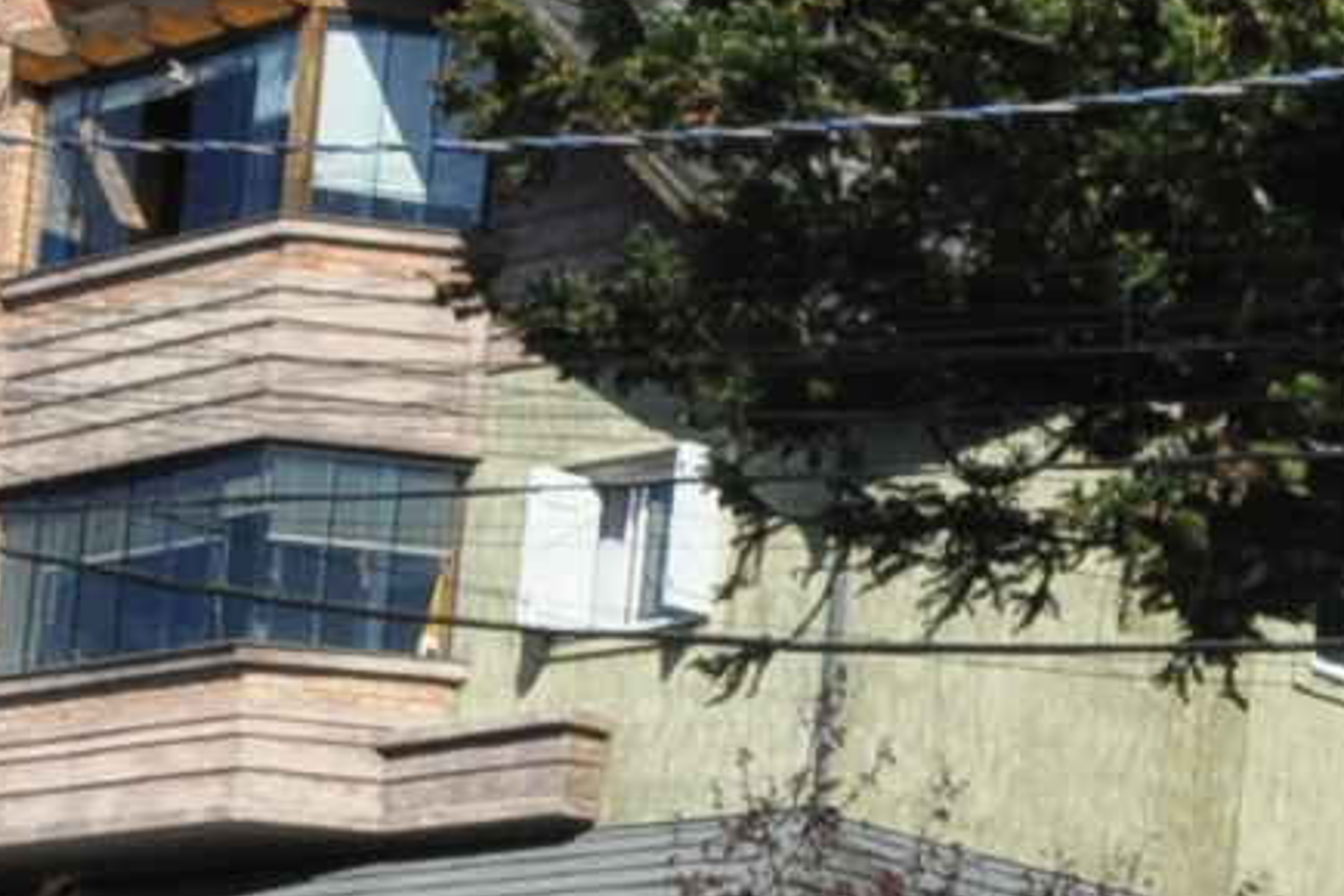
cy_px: 2033
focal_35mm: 133
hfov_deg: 14.1
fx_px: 4965
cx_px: 2206
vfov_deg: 9.4
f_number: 16
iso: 1250
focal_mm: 18
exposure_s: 1/1000
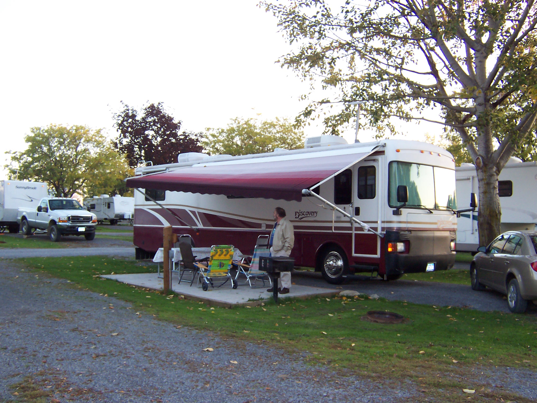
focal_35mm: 36
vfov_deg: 39.7
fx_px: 558
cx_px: 268
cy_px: 202
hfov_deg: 51.4
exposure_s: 1/60
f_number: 2.8
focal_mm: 5.6
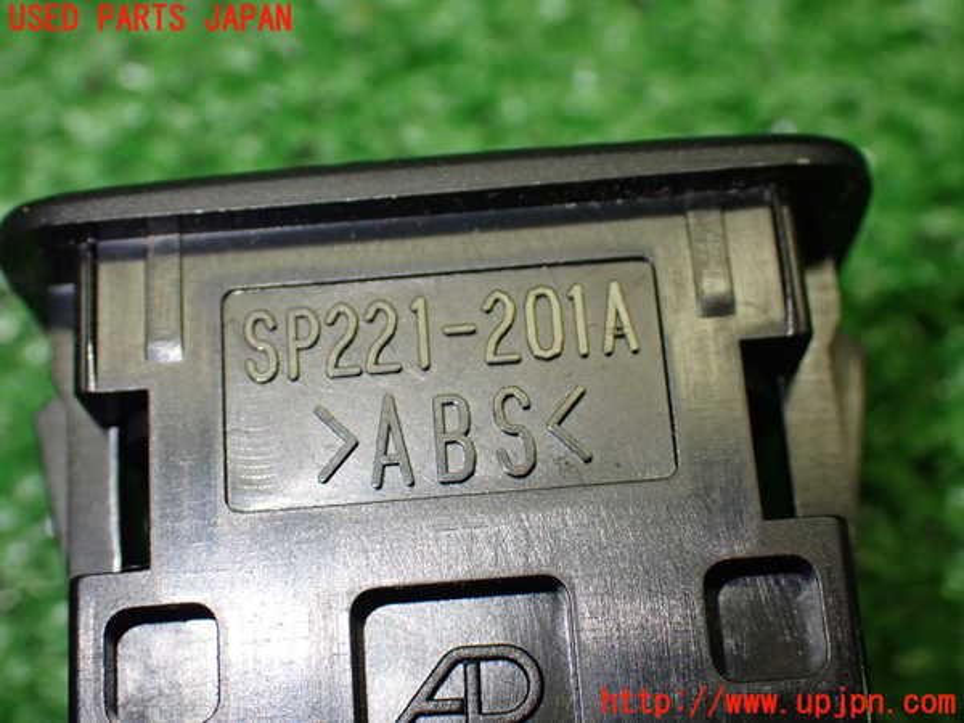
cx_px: 482
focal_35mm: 58
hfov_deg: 33.2
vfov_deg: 25.2
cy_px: 362
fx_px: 1615
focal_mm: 10.35
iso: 800
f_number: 3.5
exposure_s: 1/200
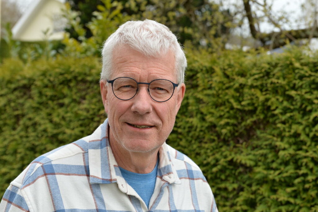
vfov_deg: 19.4
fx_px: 618
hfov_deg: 28.9
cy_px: 106
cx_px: 159
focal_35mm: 70
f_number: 7.1
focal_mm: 70
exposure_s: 1/200
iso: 200
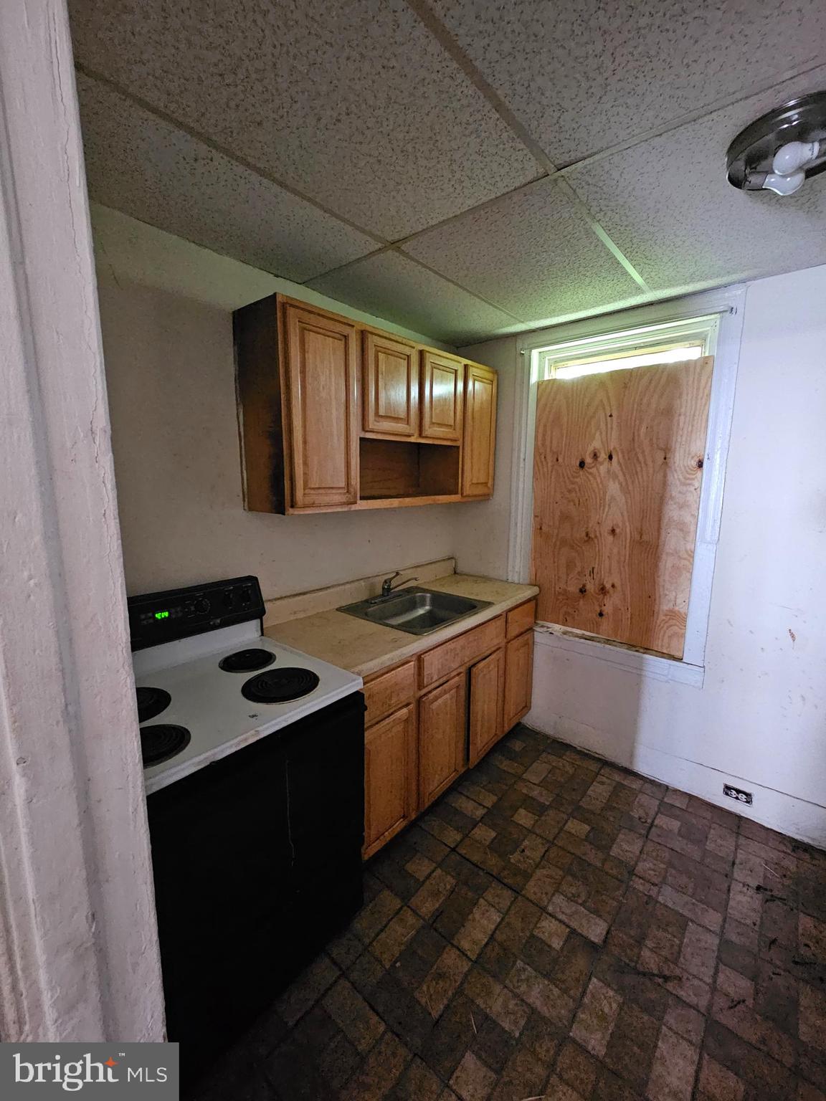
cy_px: 550
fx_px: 414
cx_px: 413
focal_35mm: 13
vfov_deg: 106.2
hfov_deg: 89.9
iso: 1600
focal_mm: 2.2
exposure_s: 1/24
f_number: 2.2
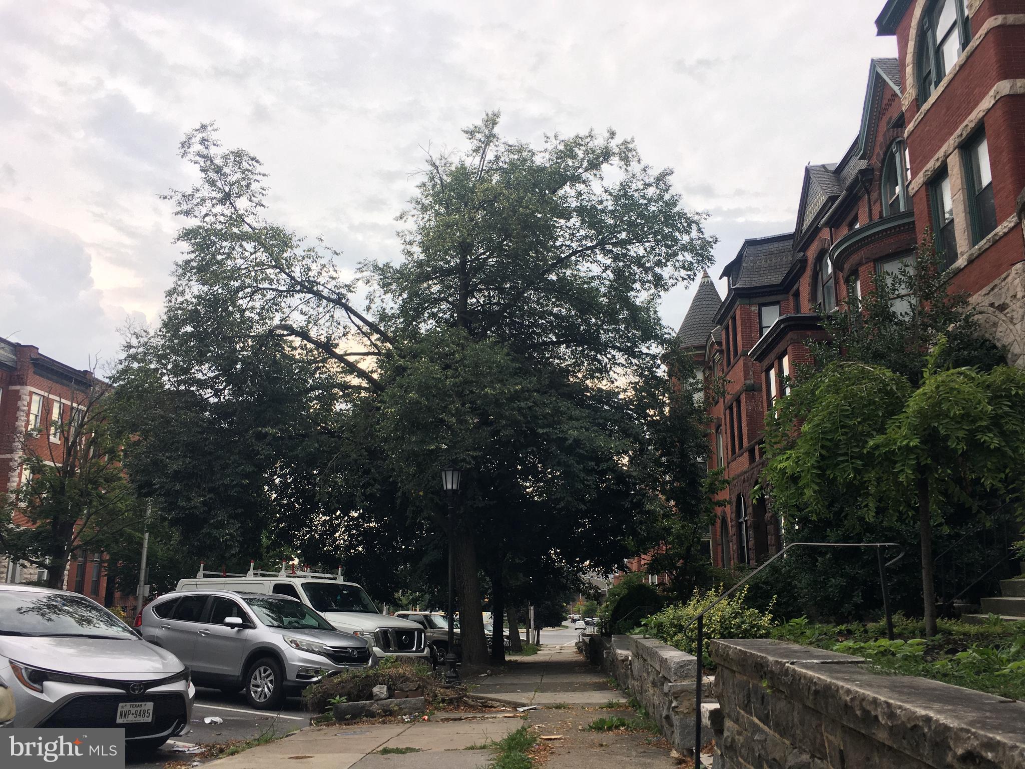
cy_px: 384
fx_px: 859
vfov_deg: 48.2
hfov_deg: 61.7
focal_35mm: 29
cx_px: 512
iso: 25
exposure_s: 1/156
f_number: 2.2
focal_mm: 4.15
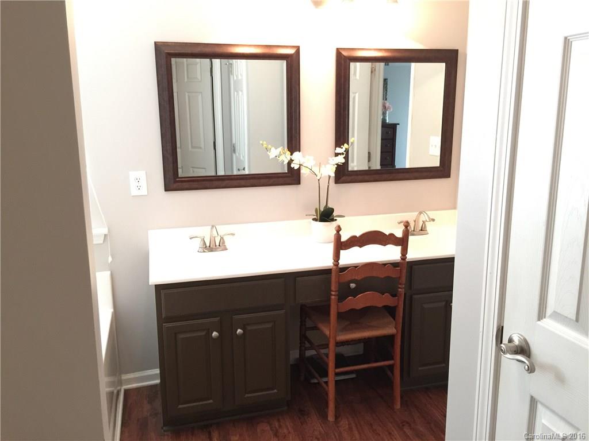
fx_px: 493
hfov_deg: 61.7
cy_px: 220
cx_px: 294
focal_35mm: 29
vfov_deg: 48.2
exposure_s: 1/15
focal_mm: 4.15
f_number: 2.2
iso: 160
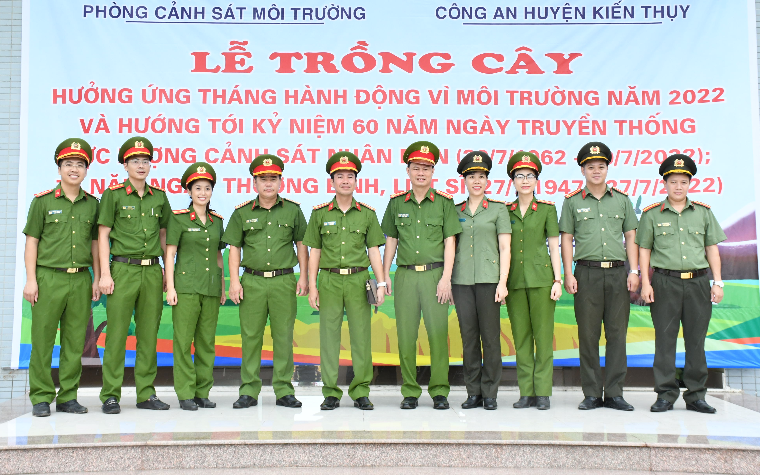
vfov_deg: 22.5
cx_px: 382
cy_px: 210
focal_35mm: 58
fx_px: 1192
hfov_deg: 35.4
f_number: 13
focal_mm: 35
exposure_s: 1/200
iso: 1250
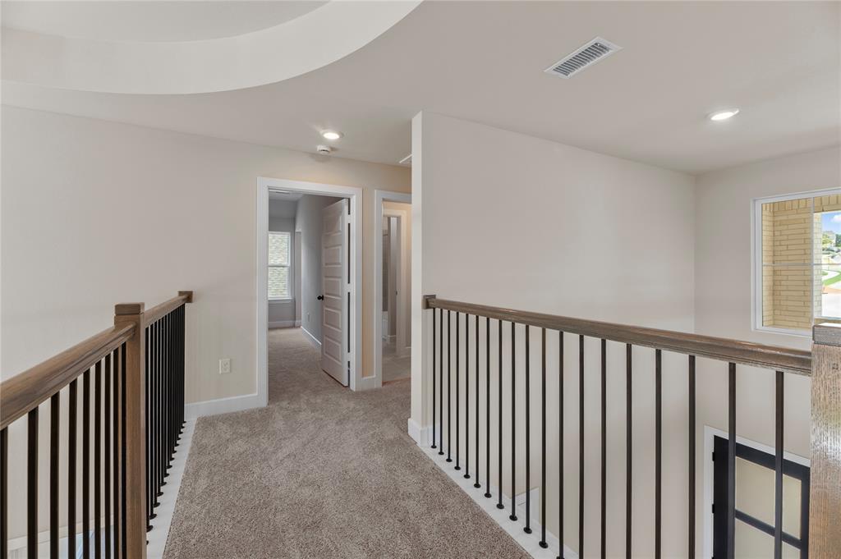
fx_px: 327
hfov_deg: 104.3
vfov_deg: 81.1
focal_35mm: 14
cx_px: 420
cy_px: 280
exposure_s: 1/50
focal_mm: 14
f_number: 8
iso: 100
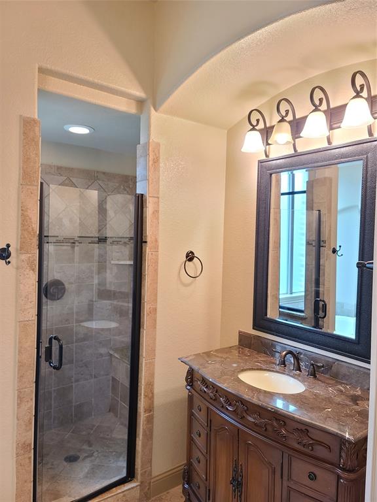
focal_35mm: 25
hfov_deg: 54.9
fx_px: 363
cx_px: 188
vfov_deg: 69.4
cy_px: 251
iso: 200
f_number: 1.8
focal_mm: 7
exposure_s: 1/59
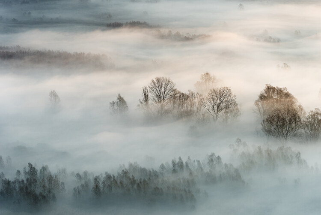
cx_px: 160
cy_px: 108
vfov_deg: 10.2
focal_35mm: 135
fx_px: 1204
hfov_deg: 15.2
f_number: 11
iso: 100
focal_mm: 135
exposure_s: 1/13
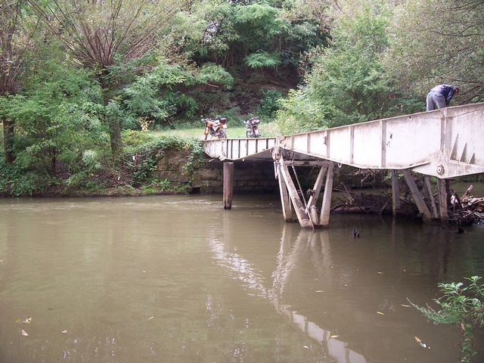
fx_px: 475
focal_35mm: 34
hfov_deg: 54.0
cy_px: 182
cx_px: 242
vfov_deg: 41.8
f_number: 2.7
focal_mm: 5.6
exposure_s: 1/90
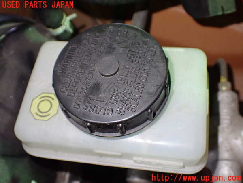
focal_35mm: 38
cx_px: 122
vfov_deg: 37.7
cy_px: 92
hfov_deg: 49.0
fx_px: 267
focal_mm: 6.83
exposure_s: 1/40
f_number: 2.7
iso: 800
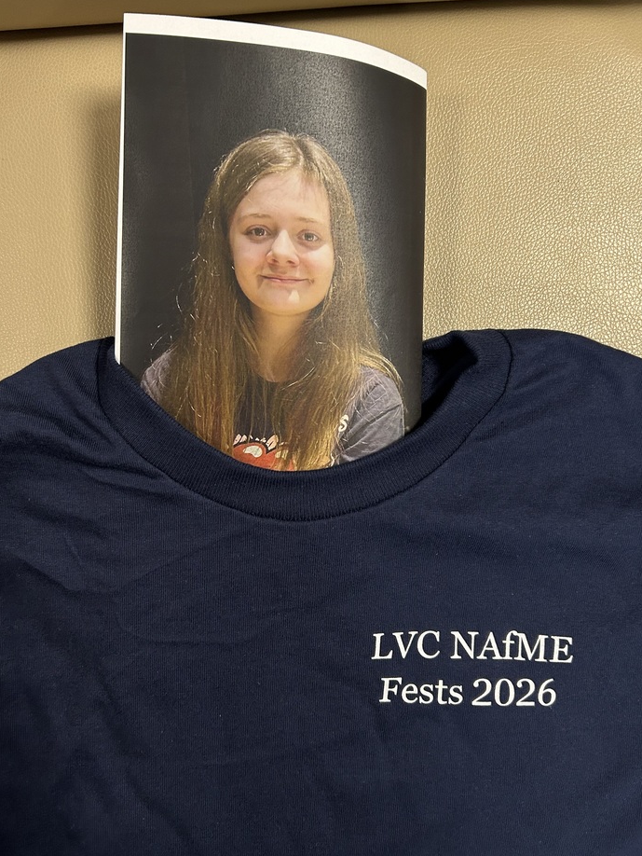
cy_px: 455
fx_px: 717
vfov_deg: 61.6
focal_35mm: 29
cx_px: 309
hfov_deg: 48.2
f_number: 1.5
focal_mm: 5.7
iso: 160
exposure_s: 1/60
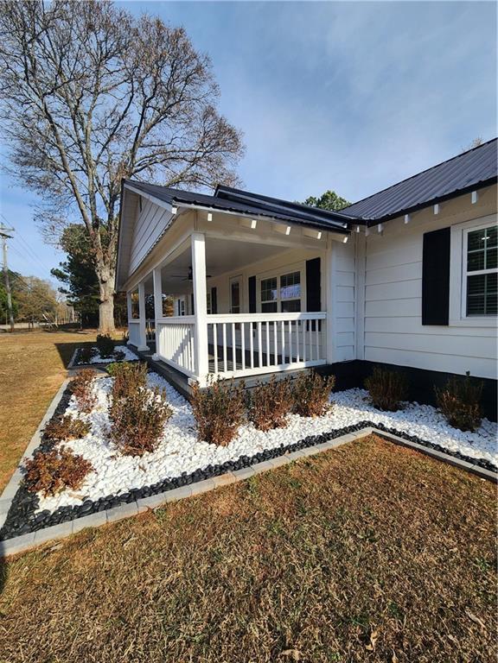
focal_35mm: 13
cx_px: 249
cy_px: 332
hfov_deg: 89.9
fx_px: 249
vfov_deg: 106.2
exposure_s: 1/1636
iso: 50
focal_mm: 2.2
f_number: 2.2
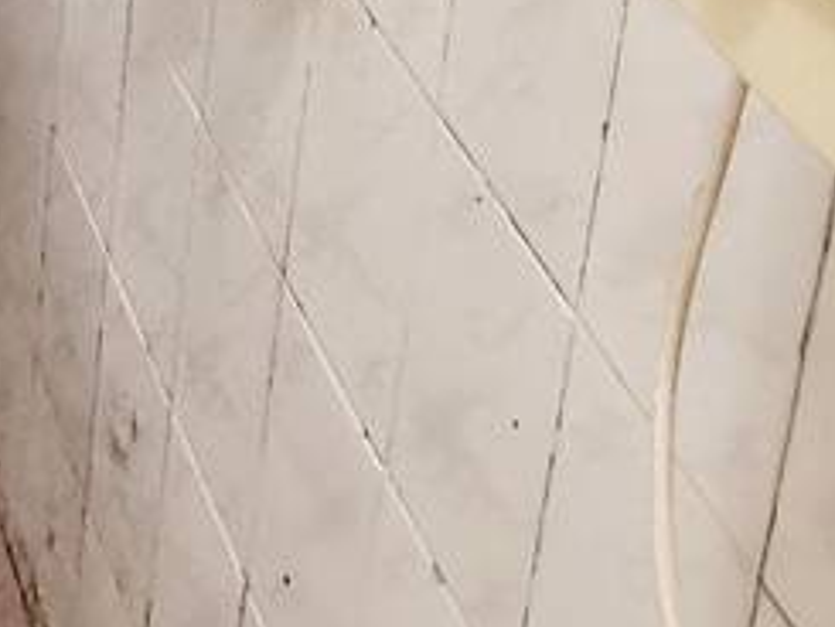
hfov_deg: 16.9
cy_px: -852
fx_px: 2413
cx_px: -573
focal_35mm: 100
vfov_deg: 12.1
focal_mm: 2.26
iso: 640
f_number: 2.2
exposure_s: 1/33.3
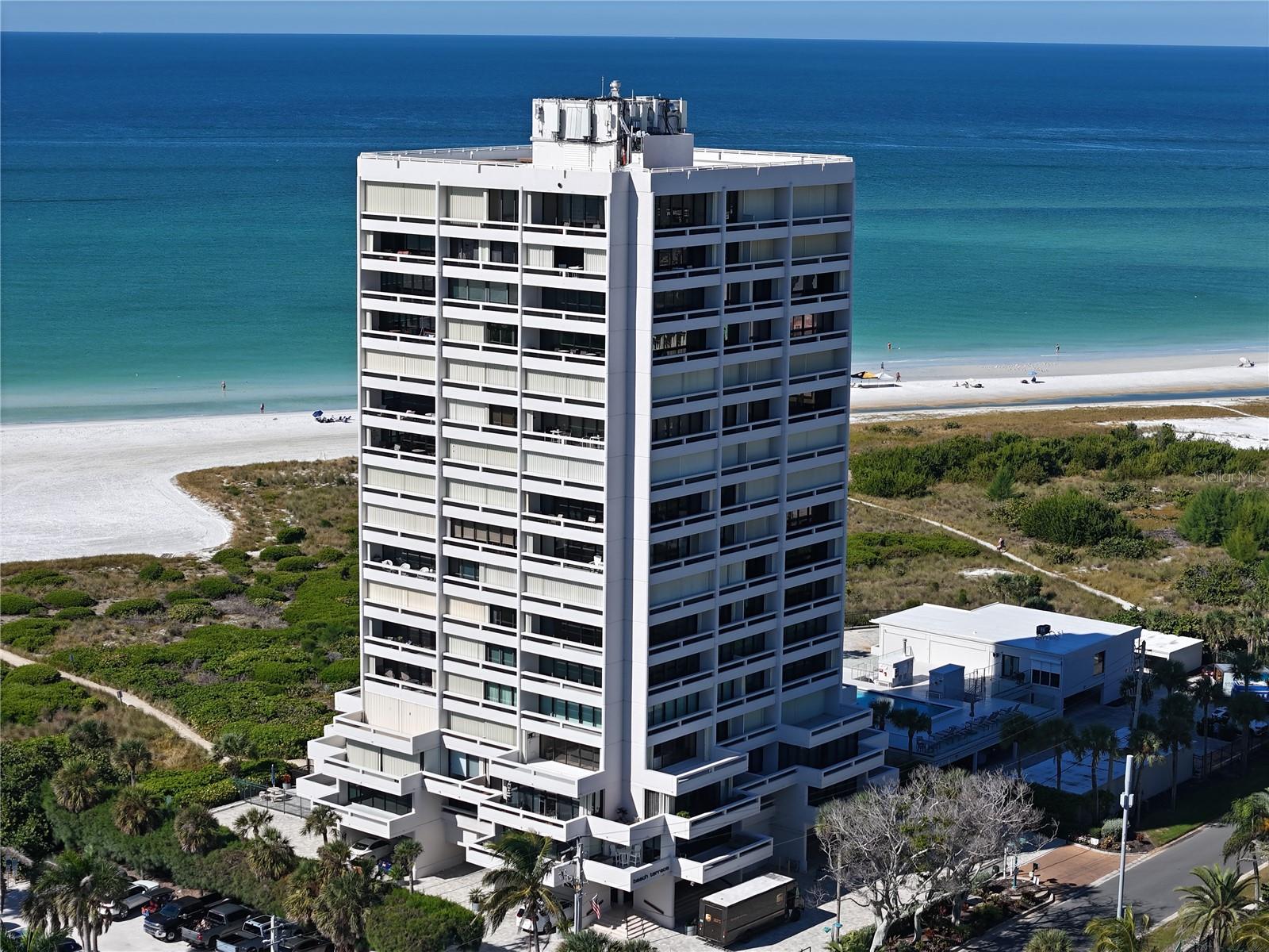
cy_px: 476
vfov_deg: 21.0
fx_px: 2566
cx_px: 634
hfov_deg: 27.8
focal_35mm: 70
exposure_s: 1/1600
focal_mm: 19.35
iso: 110
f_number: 2.8
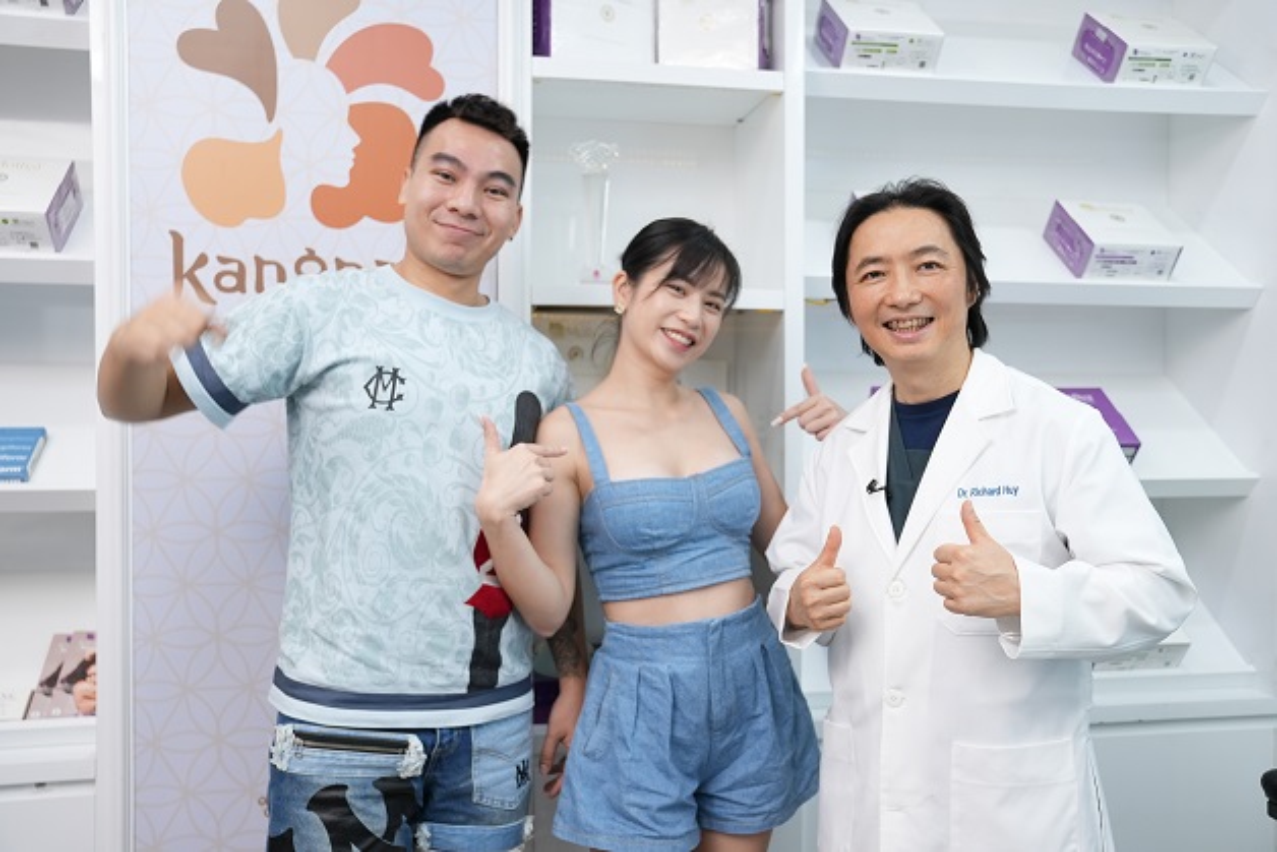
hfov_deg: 60.3
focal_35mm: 31
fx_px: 1100
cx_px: 638
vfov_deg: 42.3
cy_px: 426
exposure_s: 1/100
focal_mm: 31
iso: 800
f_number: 3.5
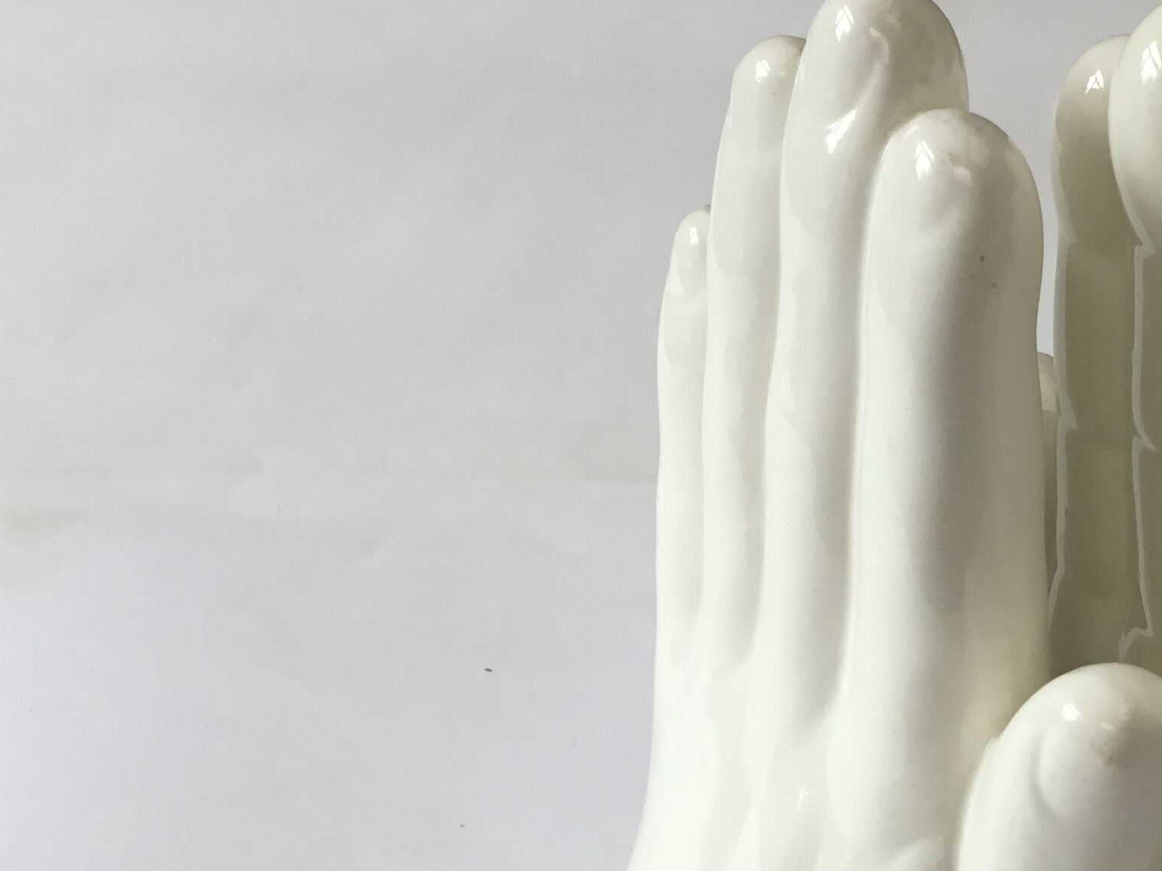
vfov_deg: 21.9
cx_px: 1010
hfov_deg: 28.4
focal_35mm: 66
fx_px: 2216
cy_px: 716
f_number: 2.4
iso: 25
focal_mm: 3.3
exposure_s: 1/114
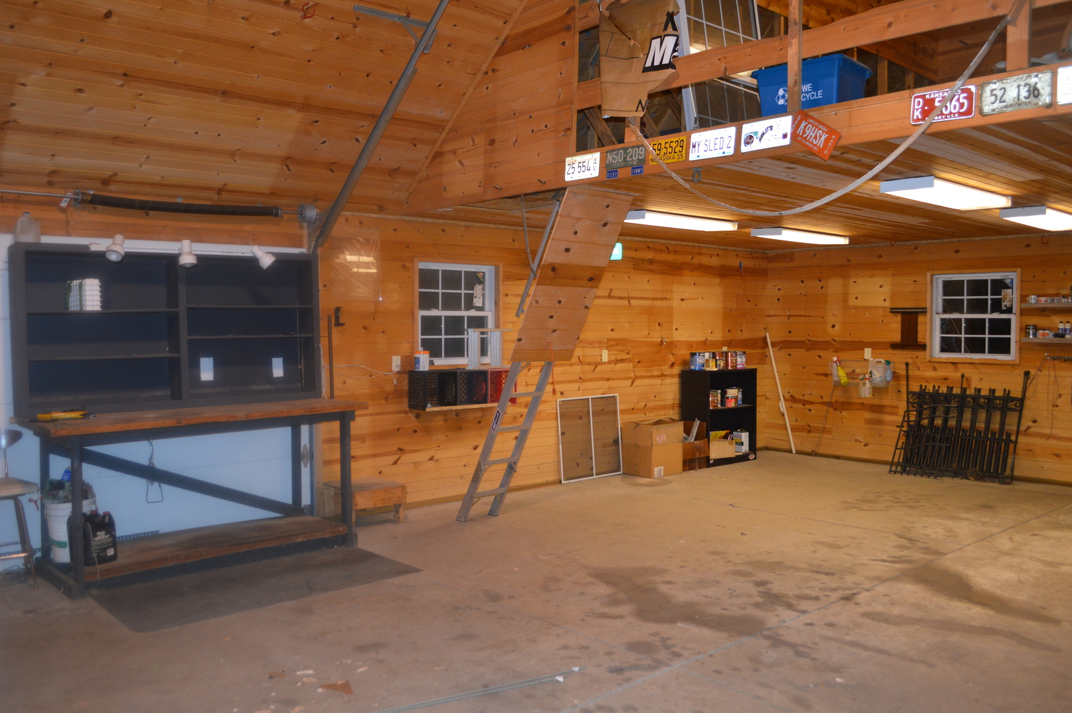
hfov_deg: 67.4
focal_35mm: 27
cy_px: 356
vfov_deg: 47.9
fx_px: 803
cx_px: 536
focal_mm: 18
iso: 500
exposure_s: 1/60
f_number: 3.5
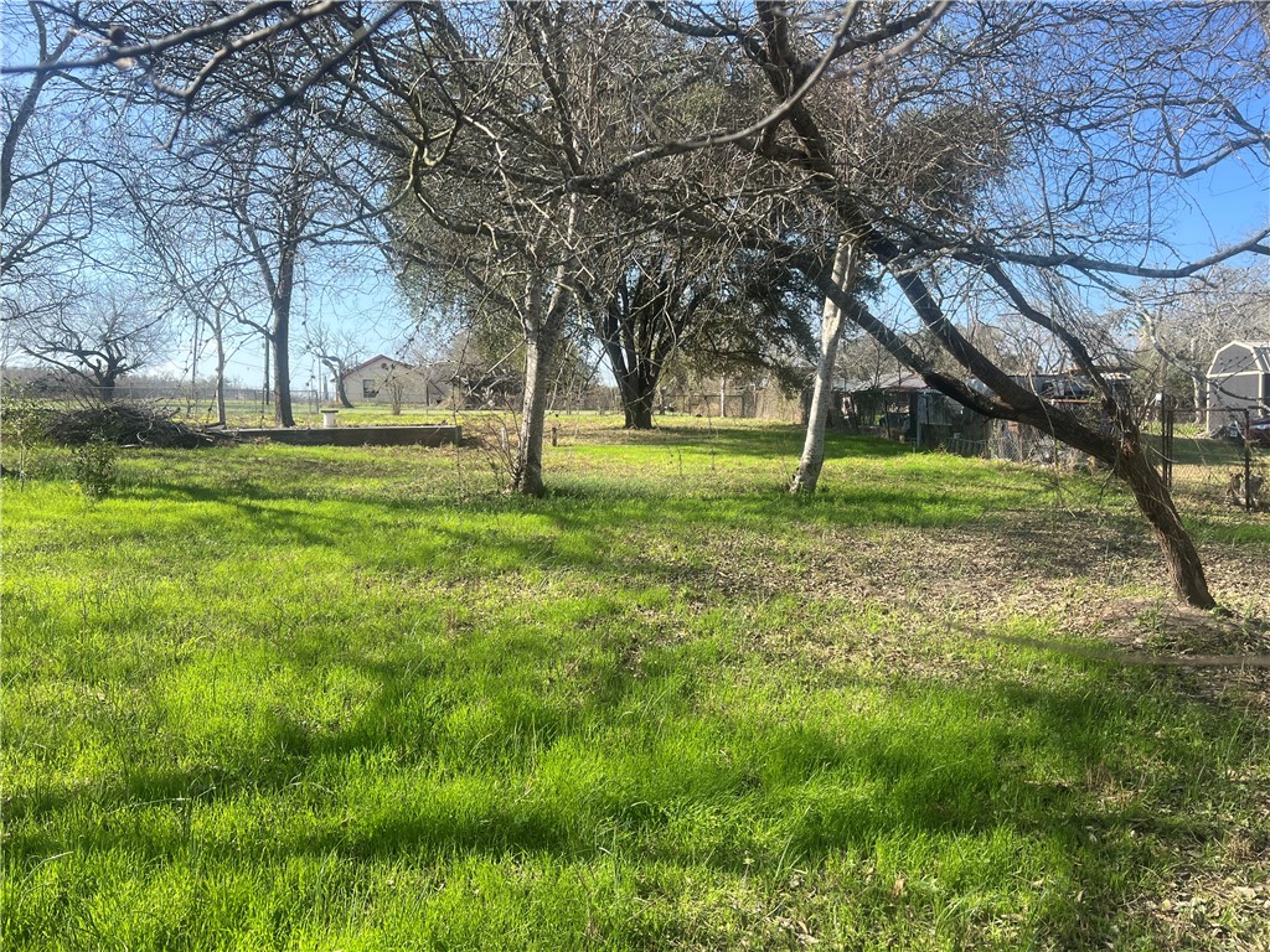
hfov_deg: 67.3
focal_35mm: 26
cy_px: 476
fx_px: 954
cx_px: 635
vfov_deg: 53.1
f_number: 1.5
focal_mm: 5.7
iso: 50
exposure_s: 1/1597
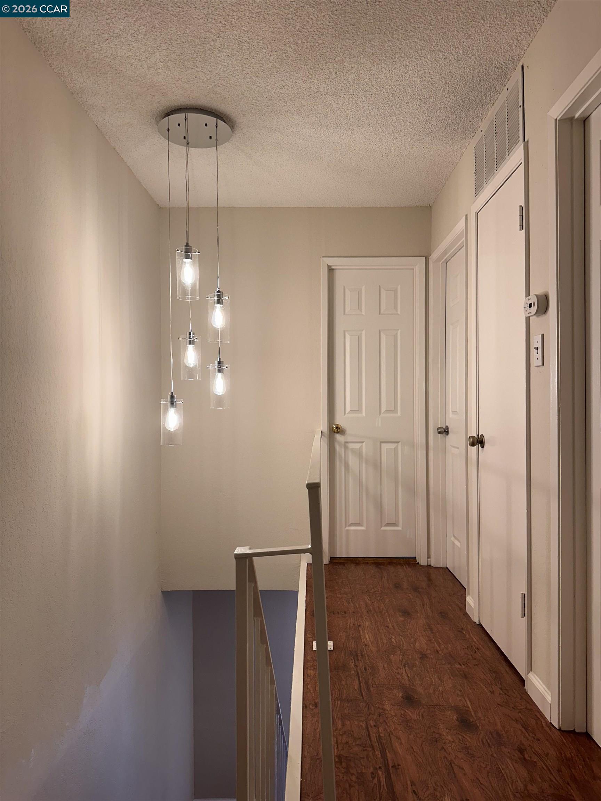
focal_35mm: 24
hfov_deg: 56.8
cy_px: 400
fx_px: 556
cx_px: 300
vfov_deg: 71.6
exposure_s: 1/120
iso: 100
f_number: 1.78
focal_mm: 6.86
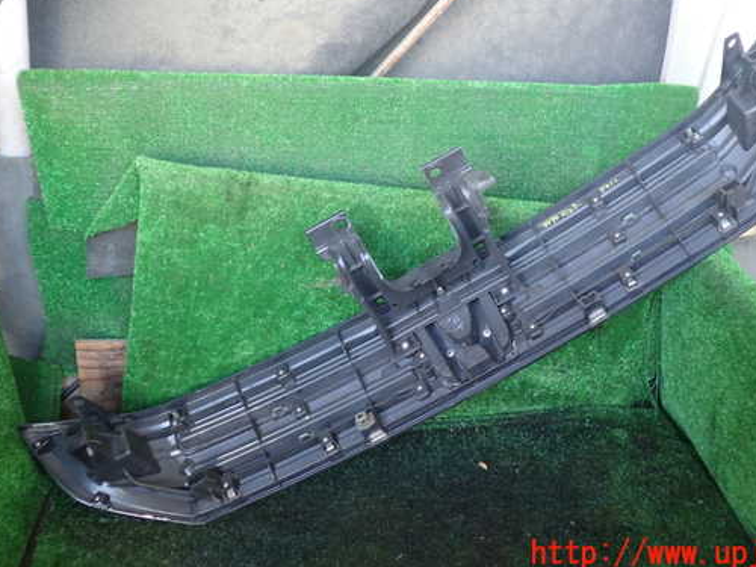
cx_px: 419
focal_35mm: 36
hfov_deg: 51.3
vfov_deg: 39.5
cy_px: 233
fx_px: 786
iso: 200
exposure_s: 1/40
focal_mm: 5.4
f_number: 2.3
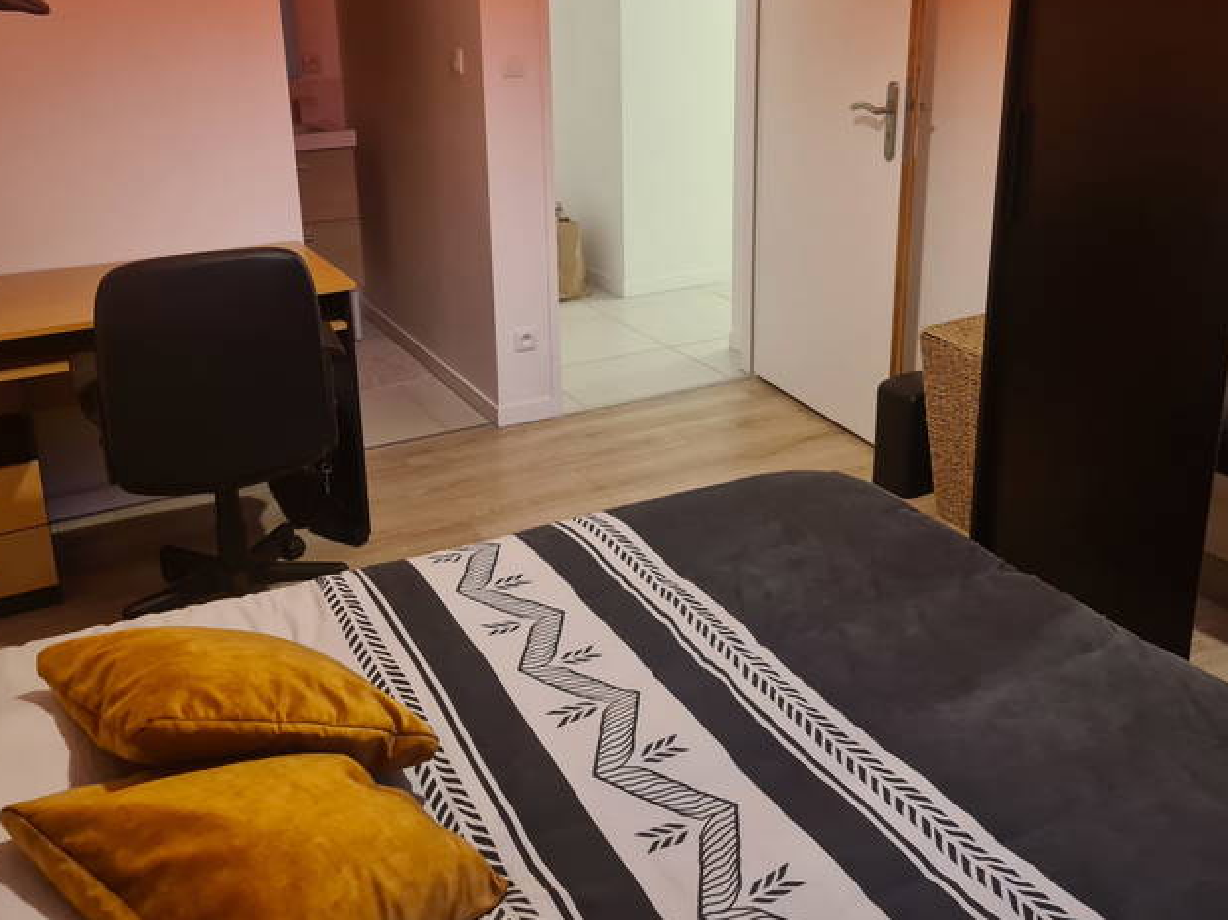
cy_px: 340
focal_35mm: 33
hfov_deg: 55.4
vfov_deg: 42.6
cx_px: 592
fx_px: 1170
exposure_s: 1/50
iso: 640
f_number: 1.8
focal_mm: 5.4
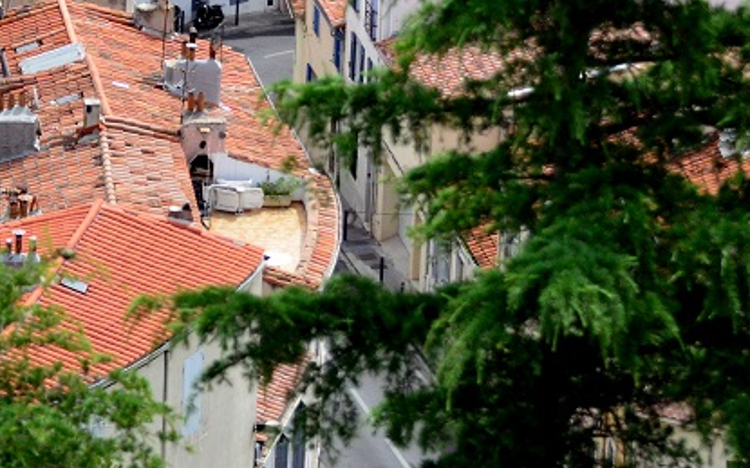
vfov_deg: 5.1
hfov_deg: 8.1
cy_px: -79
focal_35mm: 257
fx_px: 5251
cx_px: 28
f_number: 4.5
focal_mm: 70
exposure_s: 1/8000
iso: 1400
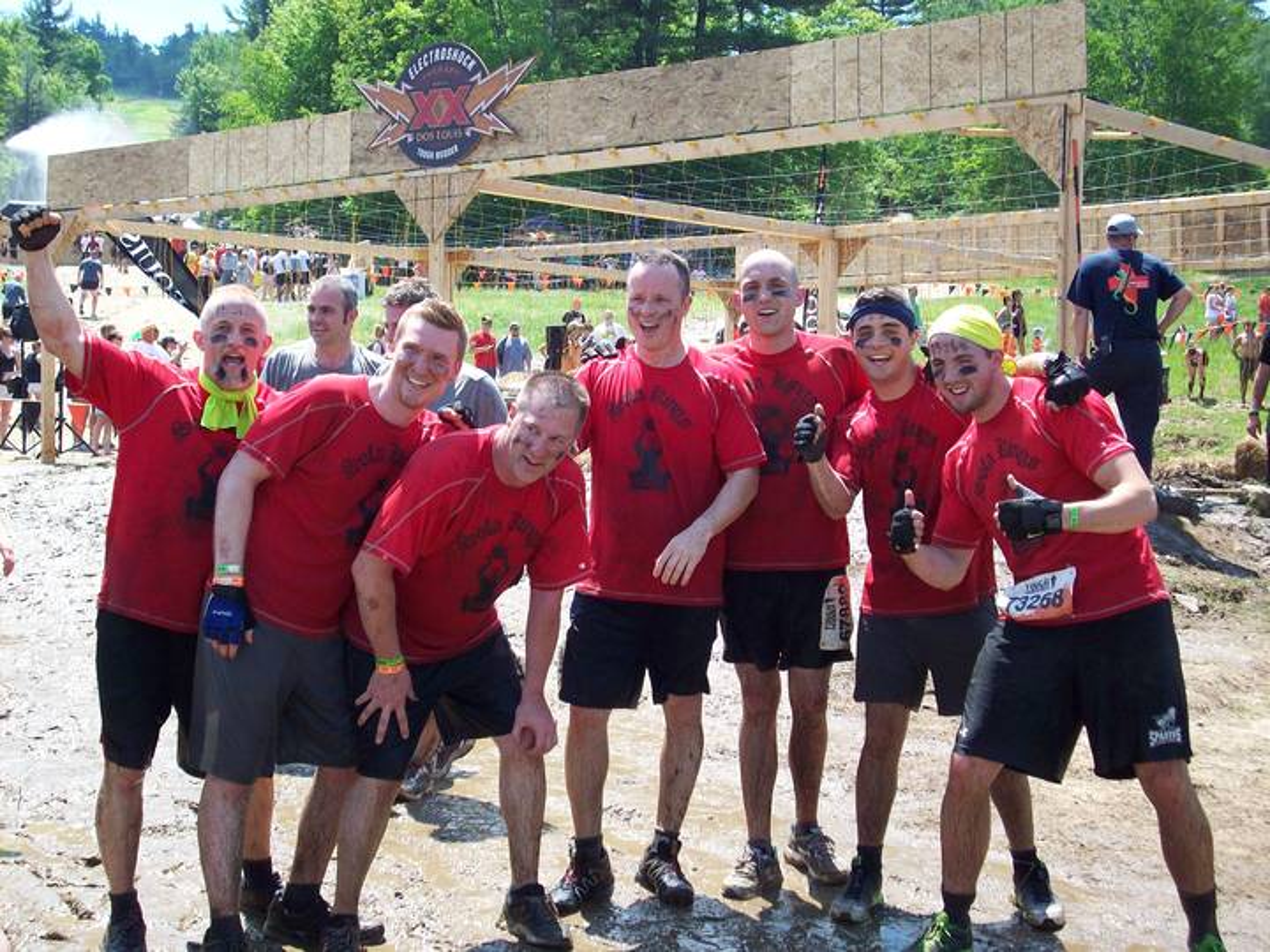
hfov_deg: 35.5
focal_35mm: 54
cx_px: 635
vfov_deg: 27.0
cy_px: 476
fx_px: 1981
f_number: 3.4
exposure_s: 1/411
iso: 80
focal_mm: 9
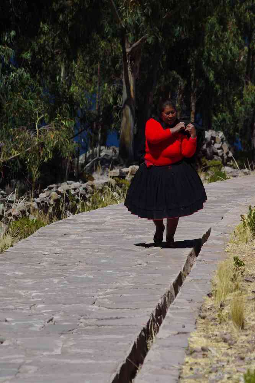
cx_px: 128
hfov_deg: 5.4
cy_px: 192
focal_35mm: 255
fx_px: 2709
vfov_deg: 8.1
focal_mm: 170
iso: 200
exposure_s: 1/200
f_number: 9
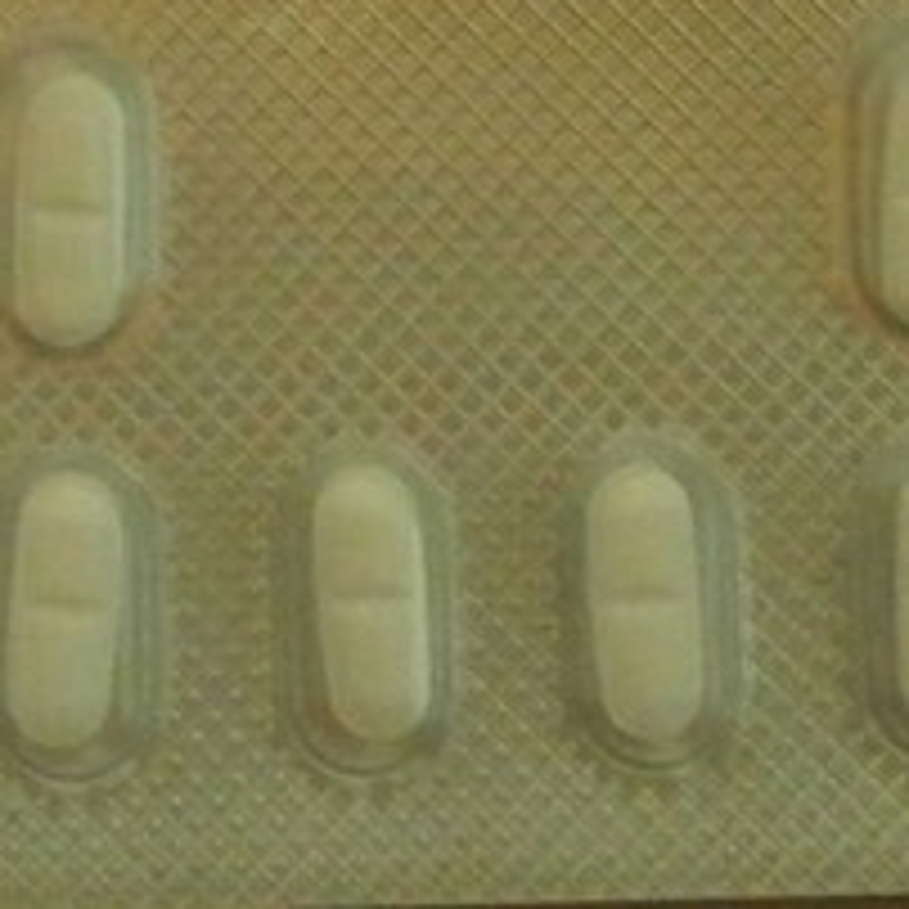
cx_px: 126
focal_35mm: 206
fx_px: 6120
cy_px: -774
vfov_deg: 8.2
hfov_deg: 8.5
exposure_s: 1/40
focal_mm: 8.3
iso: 800
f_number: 3.4
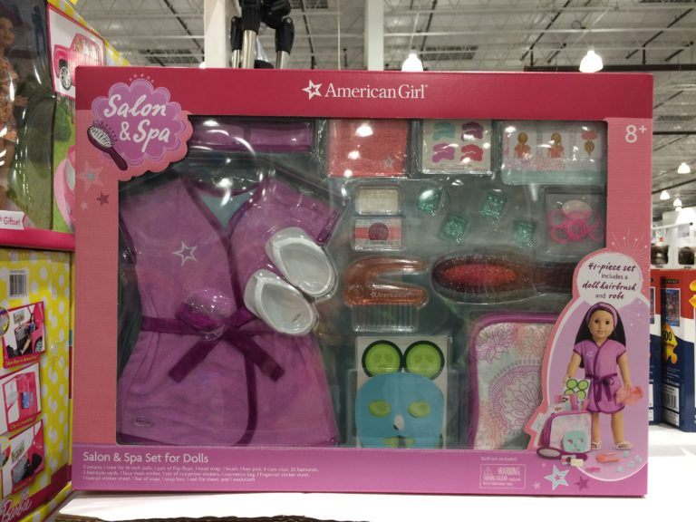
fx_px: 583
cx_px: 348
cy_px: 261
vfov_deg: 48.2
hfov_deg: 61.7
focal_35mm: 29
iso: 100
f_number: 2.2
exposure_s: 1/30
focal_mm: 4.15
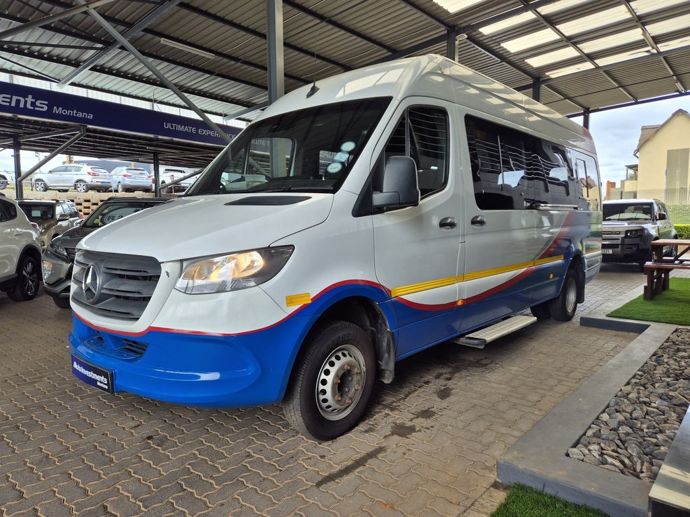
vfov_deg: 58.9
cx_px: 345
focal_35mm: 23
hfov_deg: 73.9
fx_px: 458
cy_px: 258
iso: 25
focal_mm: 5.4
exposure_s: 1/350
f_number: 1.8
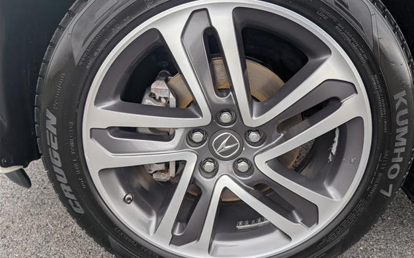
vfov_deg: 47.6
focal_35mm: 26
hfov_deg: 70.4
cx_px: 210
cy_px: 125
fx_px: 293
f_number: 1.68
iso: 21
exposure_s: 1/909
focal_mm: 6.9
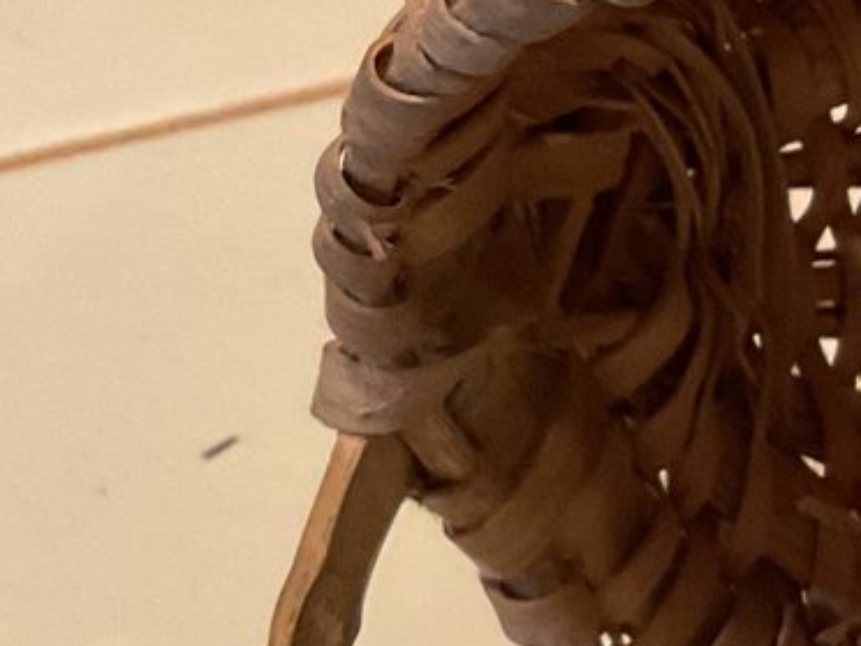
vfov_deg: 12.6
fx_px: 2935
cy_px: 346
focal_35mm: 118
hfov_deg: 14.8
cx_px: 1503
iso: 200
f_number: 1.8
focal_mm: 3
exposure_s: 1/60
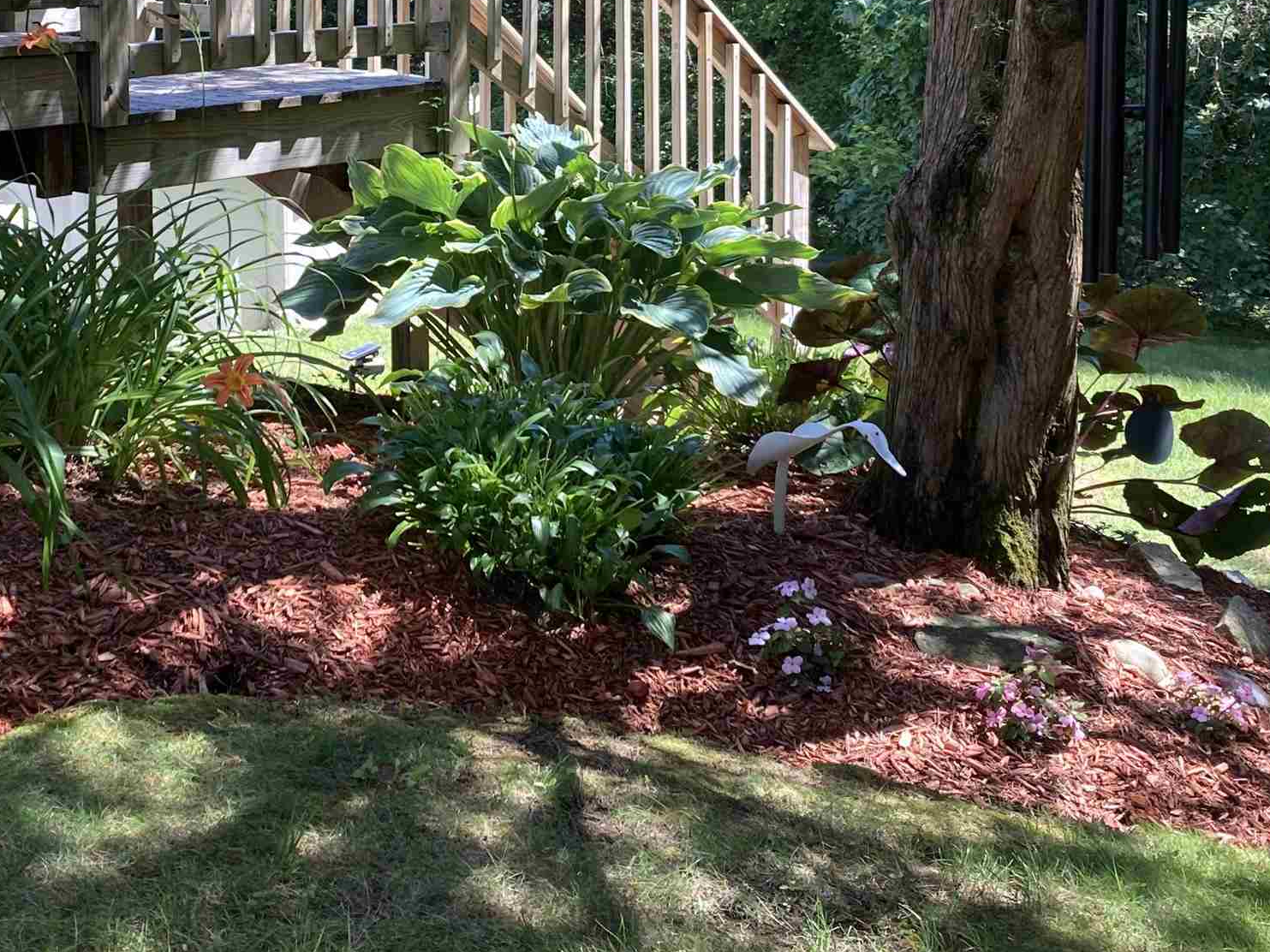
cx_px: 391
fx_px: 2128
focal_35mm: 58
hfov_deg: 32.9
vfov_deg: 24.3
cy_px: 56
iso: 20
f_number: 1.8
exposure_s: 1/126
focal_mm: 3.99
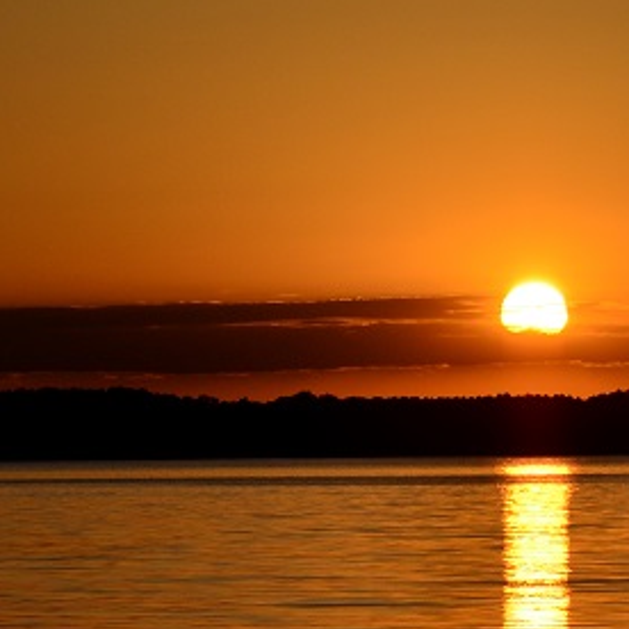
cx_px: -104
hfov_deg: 5.4
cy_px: 726
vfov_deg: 5.4
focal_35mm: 322
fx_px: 6620
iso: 200
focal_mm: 70
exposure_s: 1/8000
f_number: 4.5
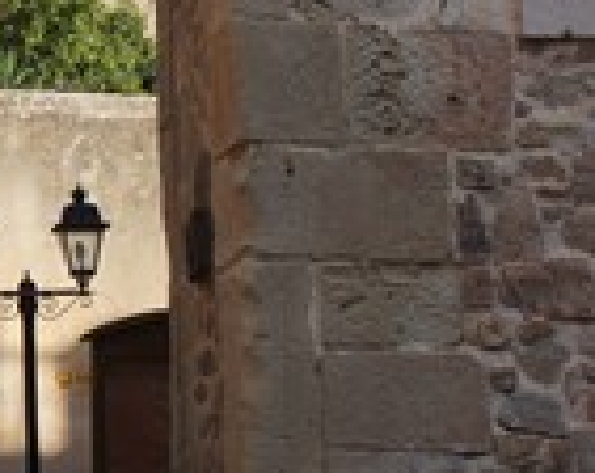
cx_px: -236
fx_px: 2423
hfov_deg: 13.4
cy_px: 137
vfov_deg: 11.1
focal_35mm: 138
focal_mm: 30
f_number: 6.3
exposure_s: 1/125
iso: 100
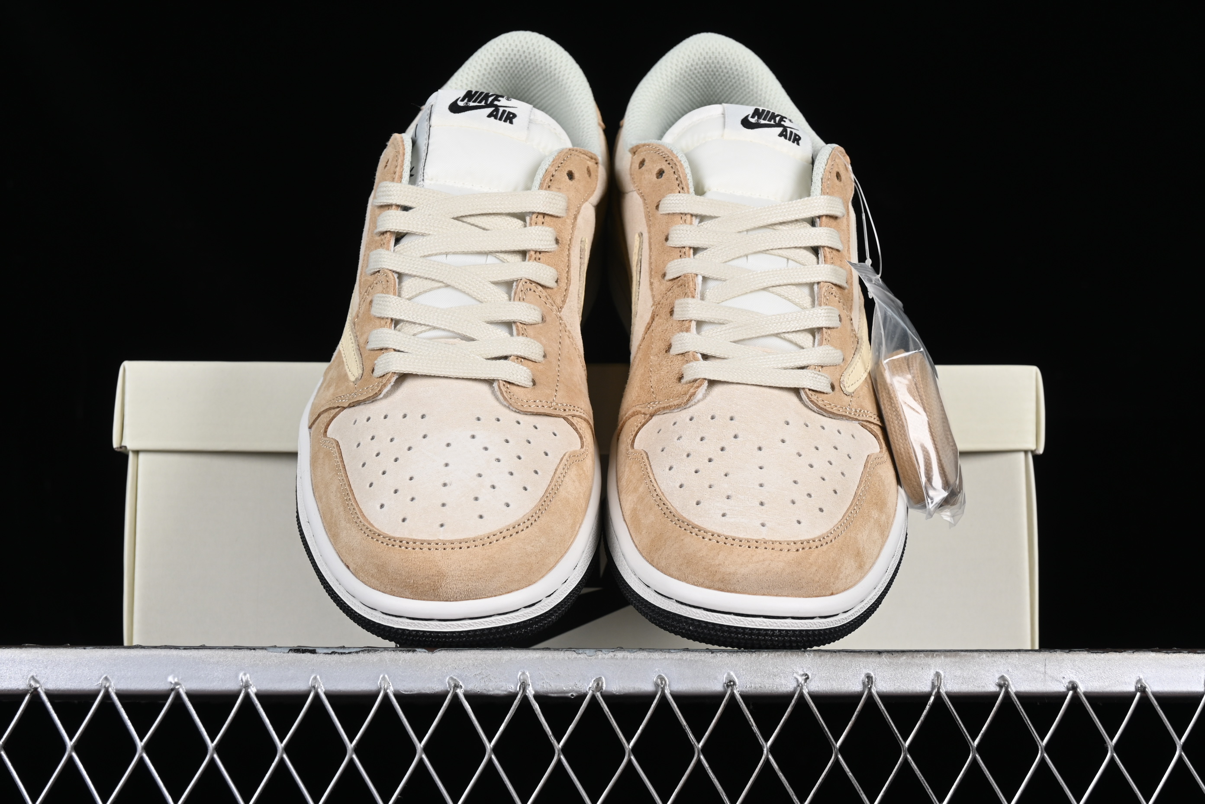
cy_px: 402
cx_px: 602
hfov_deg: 27.0
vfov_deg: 18.2
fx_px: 2510
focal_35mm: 75
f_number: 8
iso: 160
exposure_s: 1/80
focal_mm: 50
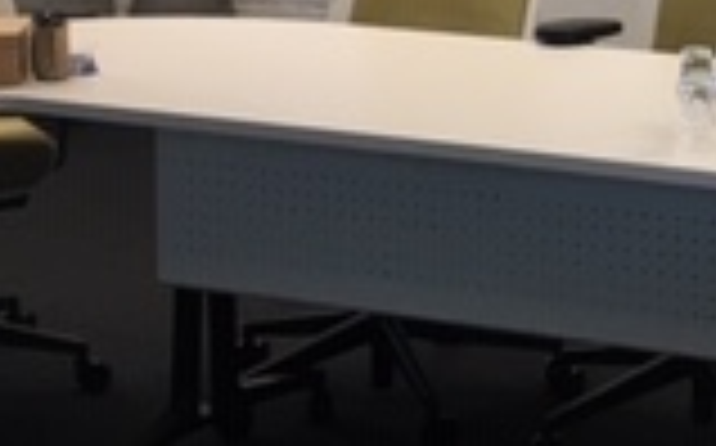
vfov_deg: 10.2
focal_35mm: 124
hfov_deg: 15.9
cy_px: -194
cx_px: 968
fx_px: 2417
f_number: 2.2
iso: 50
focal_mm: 4.15
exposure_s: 1/33
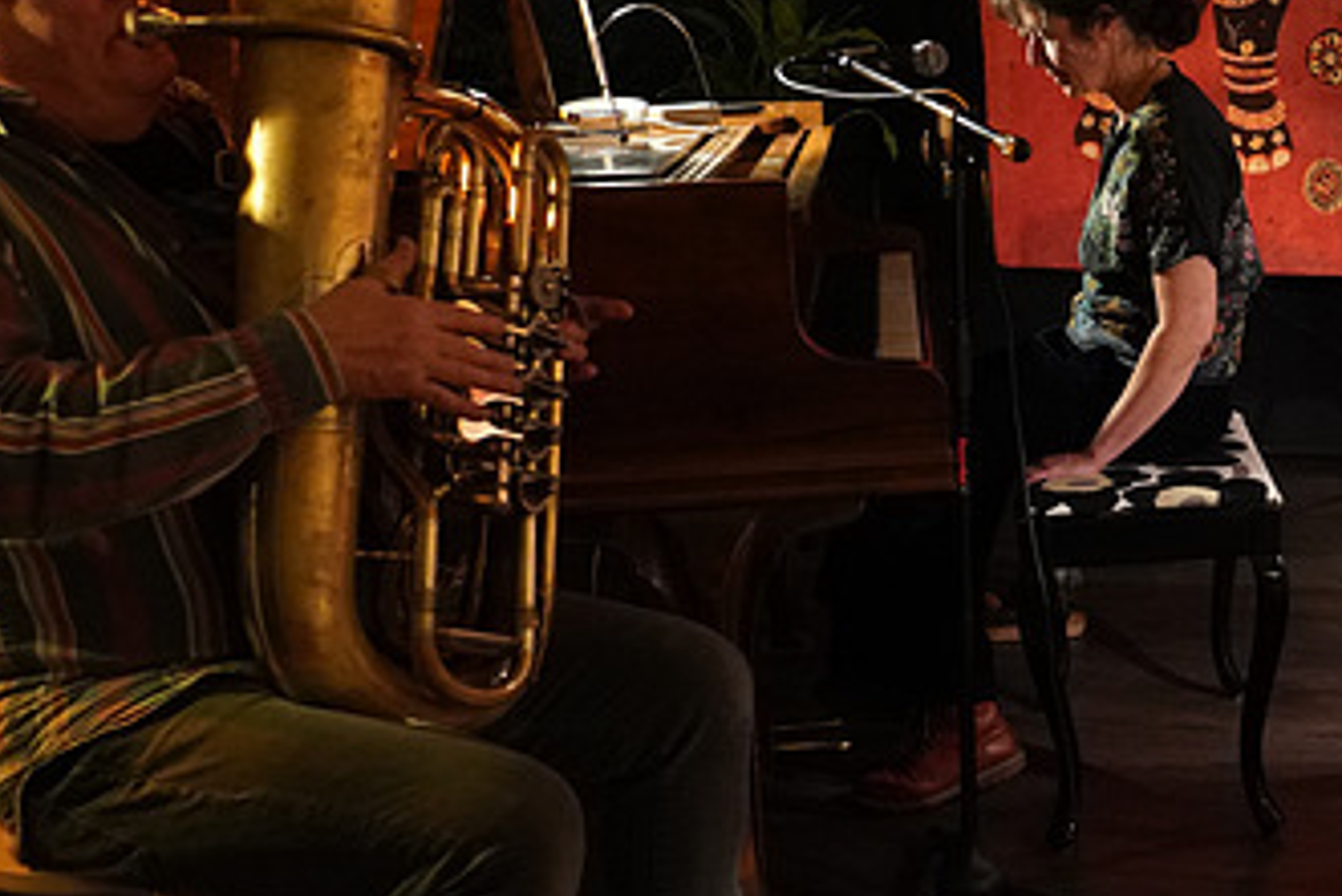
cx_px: 1435
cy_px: 403
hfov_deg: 31.1
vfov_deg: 23.4
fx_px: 2163
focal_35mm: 58
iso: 6400
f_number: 4
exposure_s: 1/50
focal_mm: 24
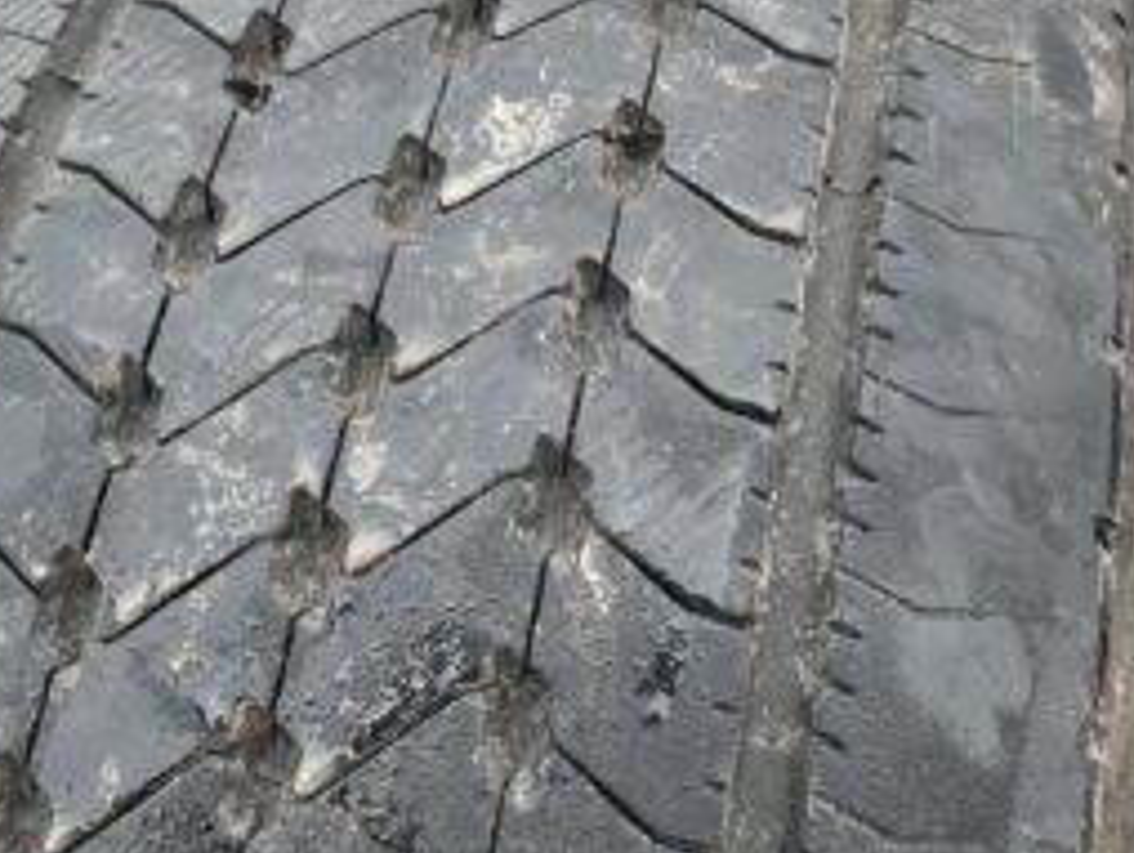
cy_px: 270
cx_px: 464
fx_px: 1443
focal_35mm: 44
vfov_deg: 32.6
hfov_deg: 42.7
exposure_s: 1/121
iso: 100
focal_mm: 4.2
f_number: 1.6
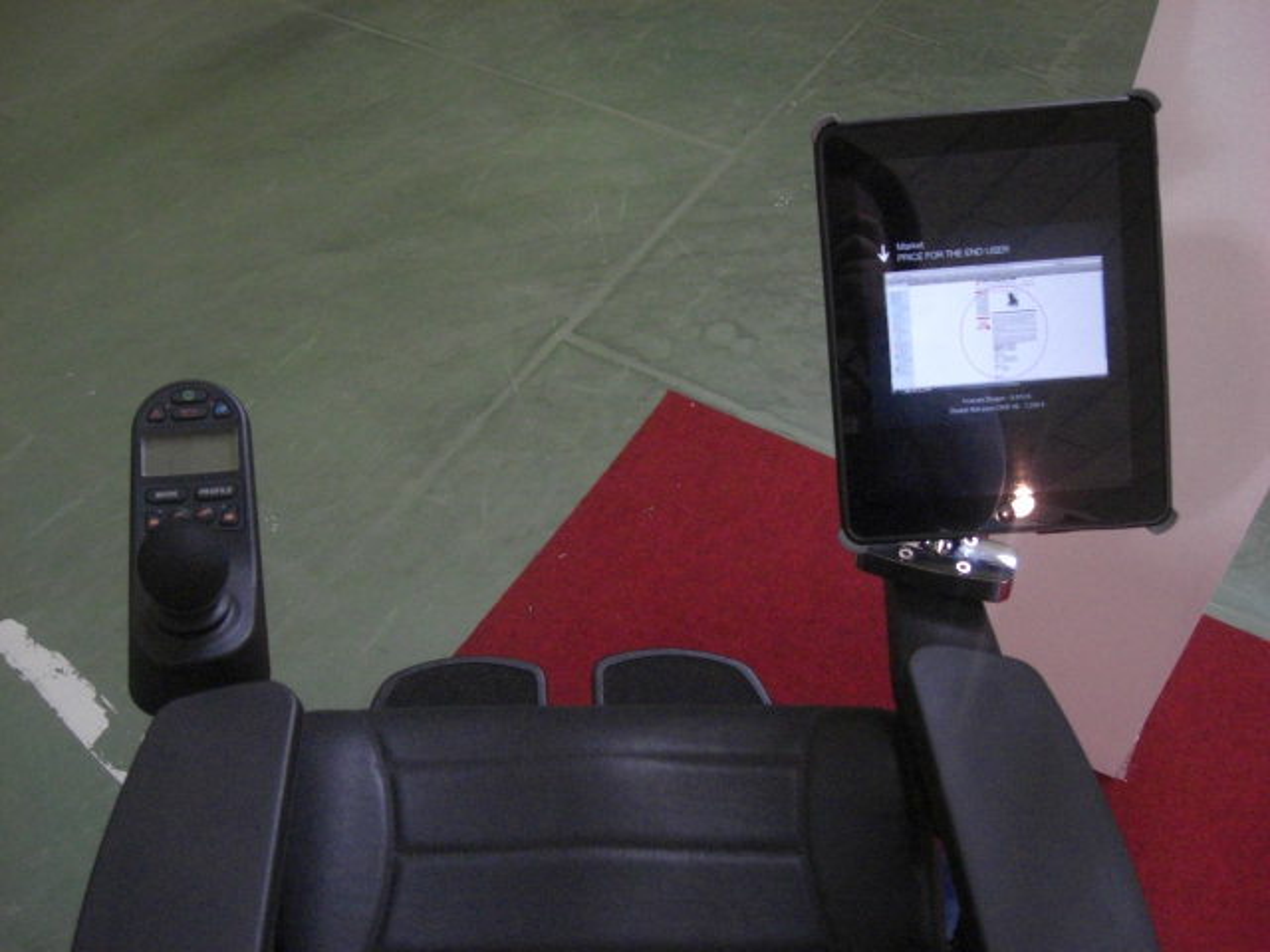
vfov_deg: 37.7
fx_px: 1394
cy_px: 476
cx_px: 635
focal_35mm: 38
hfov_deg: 49.0
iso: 800
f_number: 2.8
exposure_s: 1/100
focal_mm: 7.9
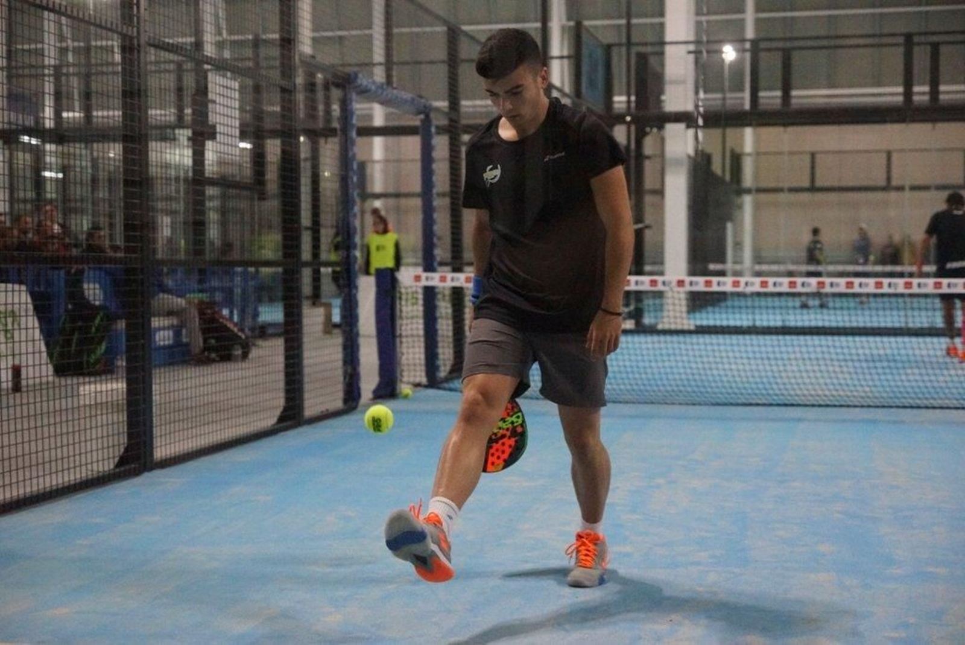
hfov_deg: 37.8
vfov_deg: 25.8
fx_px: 1408
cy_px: 322
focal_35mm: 52
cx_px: 482
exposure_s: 1/800
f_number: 2.8
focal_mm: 35
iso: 6400
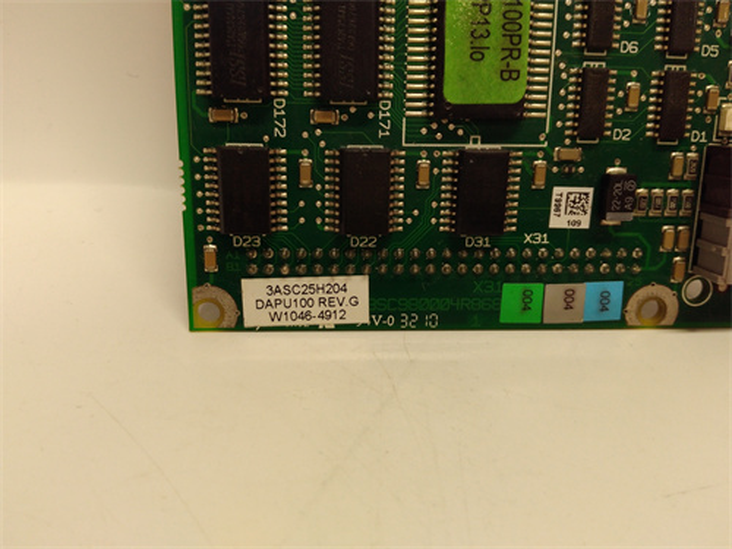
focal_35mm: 27
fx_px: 571
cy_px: 274
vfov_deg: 51.4
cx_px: 366
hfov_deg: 65.3
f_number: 2
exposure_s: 1/33
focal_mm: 3.79
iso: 167
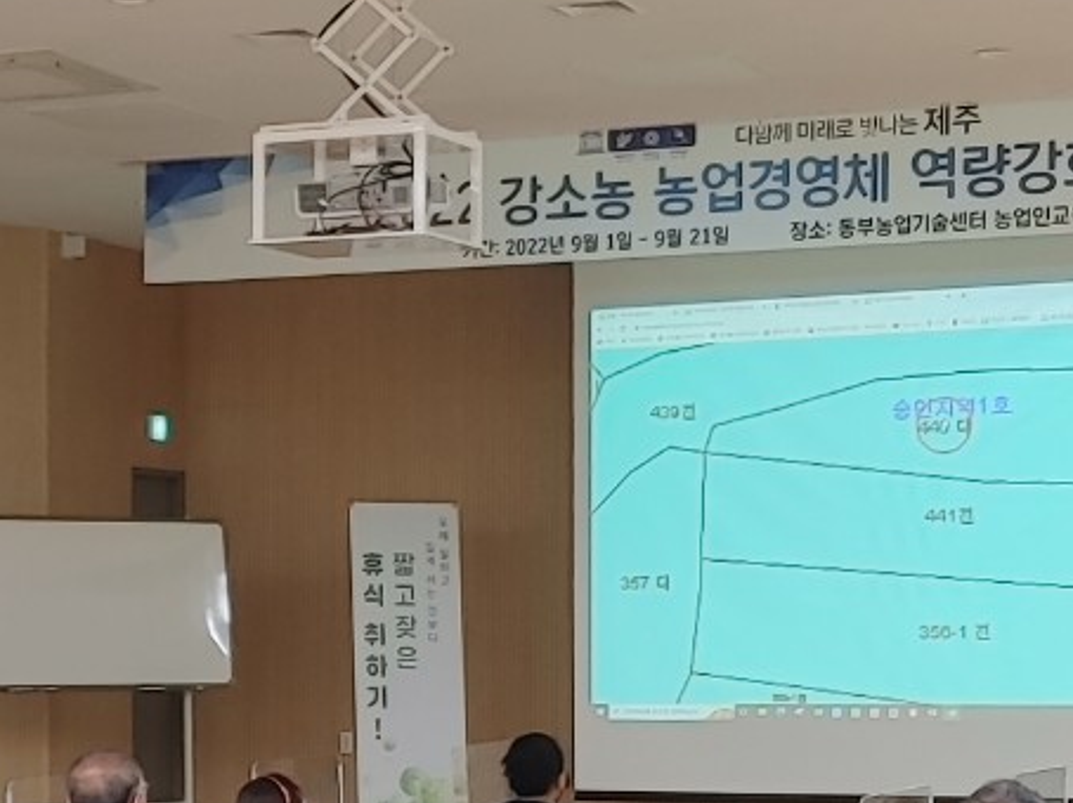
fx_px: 3408
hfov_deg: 17.8
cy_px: 758
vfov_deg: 13.3
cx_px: 279
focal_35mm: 110
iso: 250
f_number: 1.8
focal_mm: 4.81
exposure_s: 1/60.2
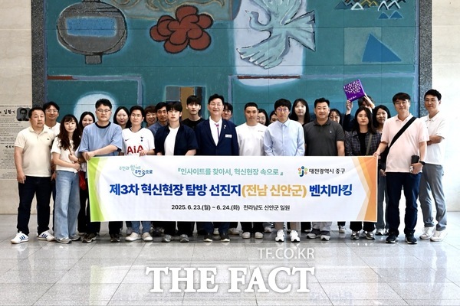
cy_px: 153
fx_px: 562
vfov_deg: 30.5
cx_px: 230
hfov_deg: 44.5
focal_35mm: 44
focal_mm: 44
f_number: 7.1
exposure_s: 1/125
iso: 2000
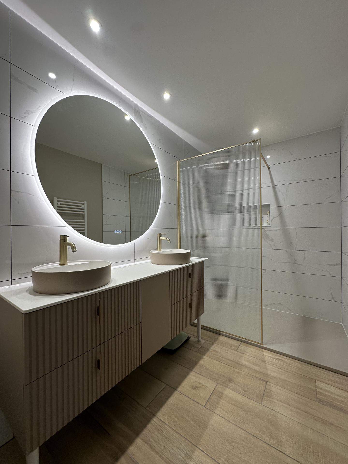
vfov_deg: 102.1
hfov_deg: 85.7
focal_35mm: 14
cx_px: 174
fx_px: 188
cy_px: 232
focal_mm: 2.22
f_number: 2.2
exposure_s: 1/100
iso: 125
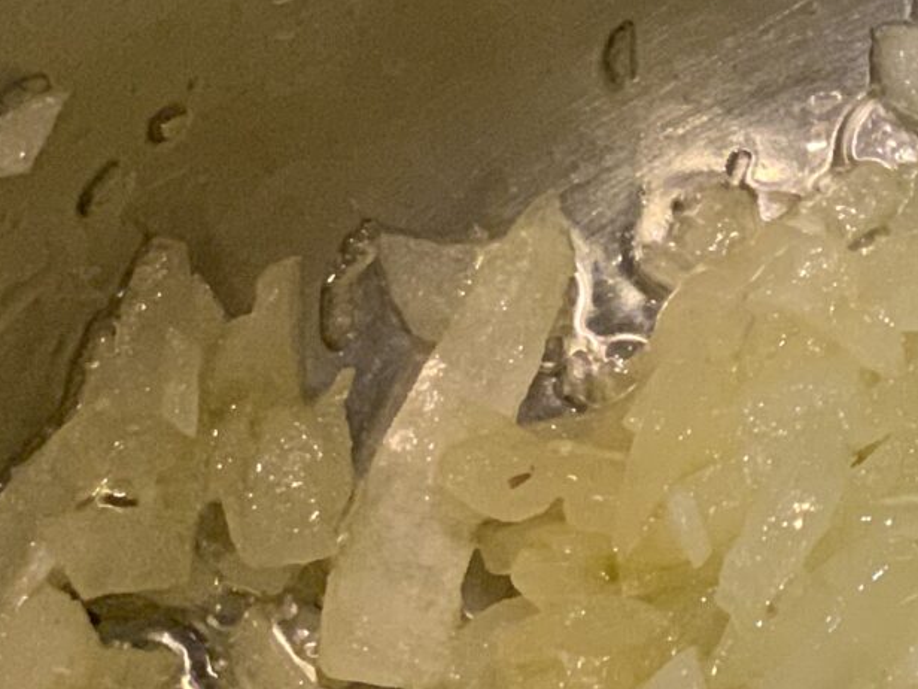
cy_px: 859
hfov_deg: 8.9
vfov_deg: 6.8
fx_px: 5728
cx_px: 1539
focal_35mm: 216
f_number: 2.4
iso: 200
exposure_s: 1/50
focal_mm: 6
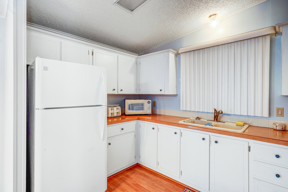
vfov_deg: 67.4
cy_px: 96
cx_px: 144
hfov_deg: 90.0
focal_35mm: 18
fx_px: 144
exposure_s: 1/5
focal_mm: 18
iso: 400
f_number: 8
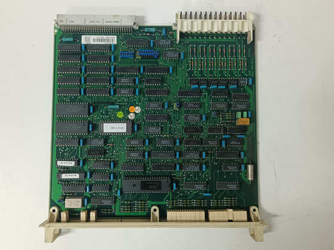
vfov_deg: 48.2
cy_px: 121
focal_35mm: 29
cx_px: 161
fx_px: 280
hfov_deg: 61.7
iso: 644
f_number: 1.9
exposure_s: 1/33.3
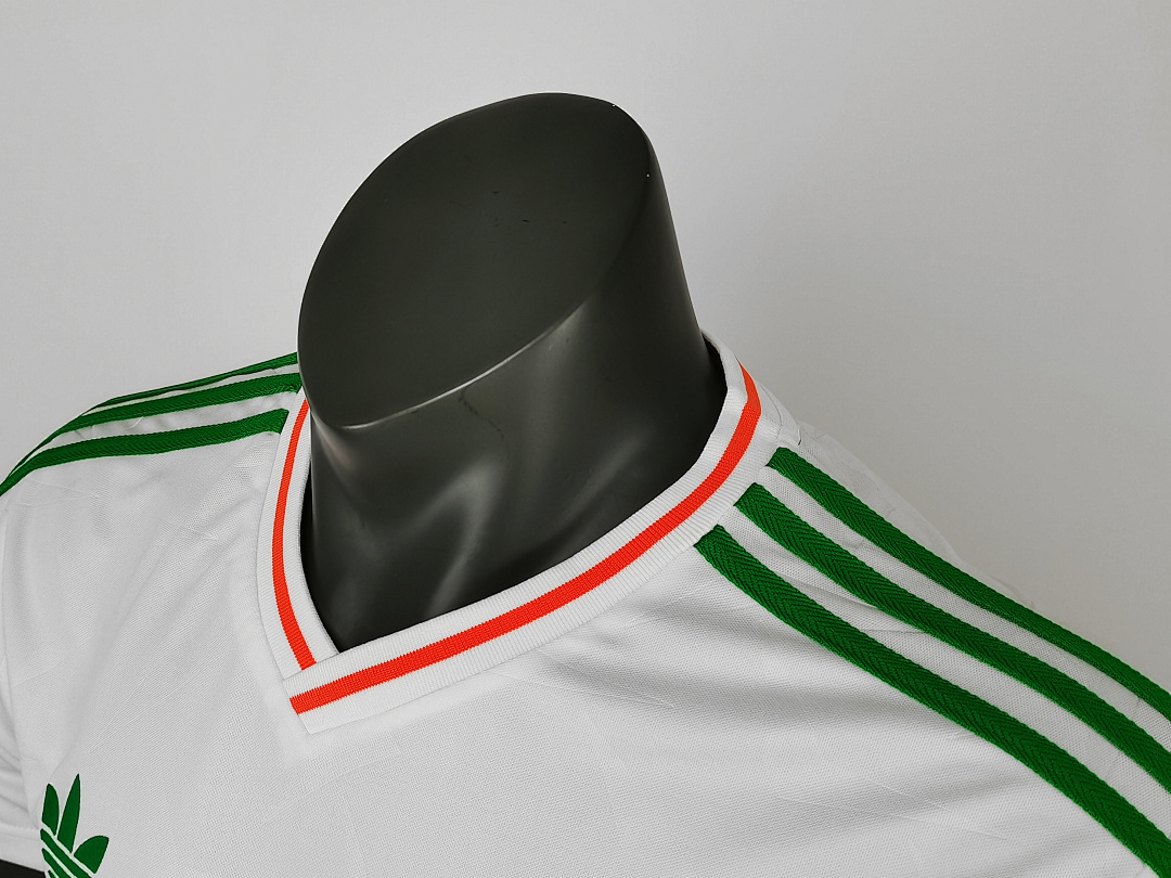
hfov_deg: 38.2
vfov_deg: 29.1
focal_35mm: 50
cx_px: 586
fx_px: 1691
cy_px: 439
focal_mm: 5.58
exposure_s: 1/100
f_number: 1.8
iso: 125
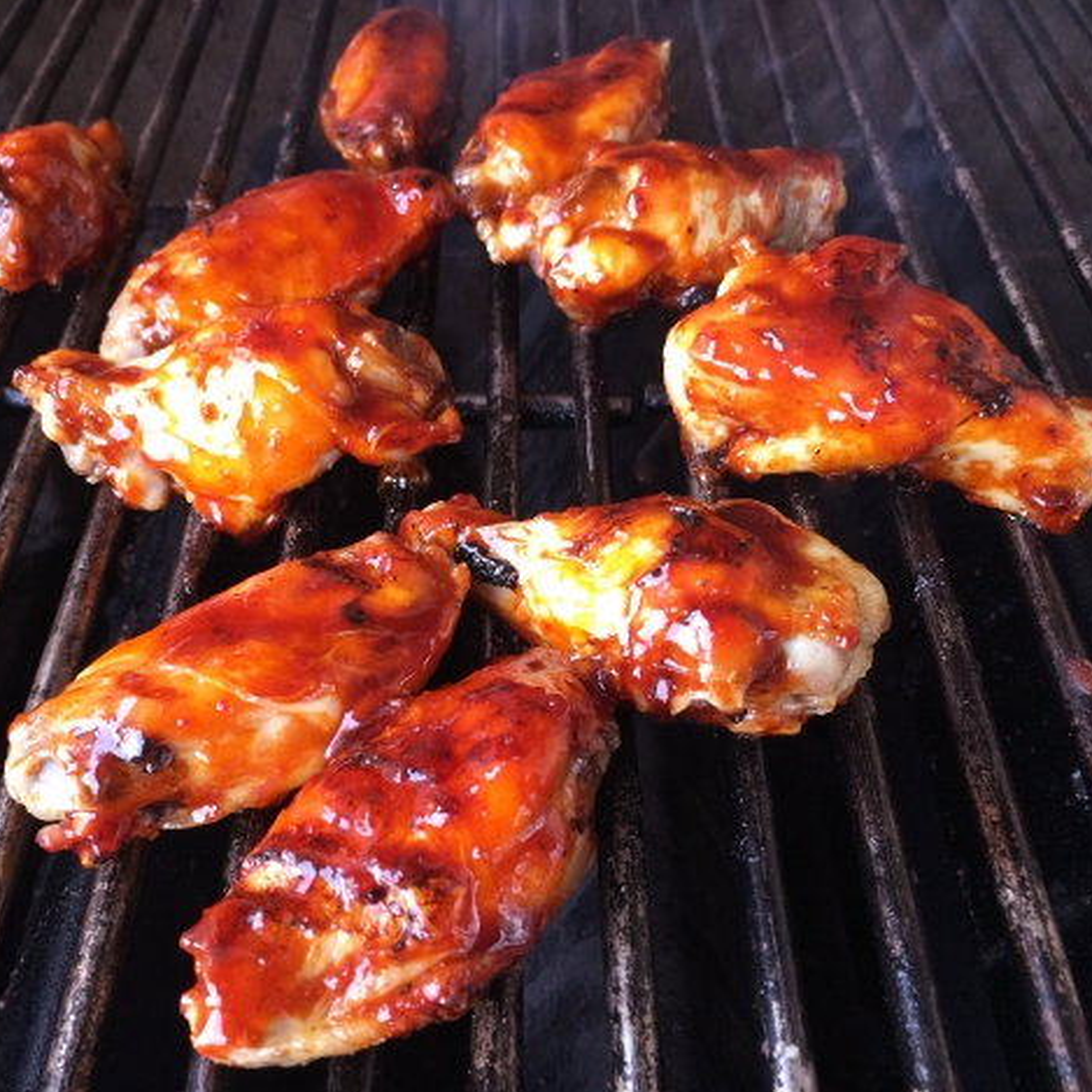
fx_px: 1249
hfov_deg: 46.9
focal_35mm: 35
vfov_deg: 47.2
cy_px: 552
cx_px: 435
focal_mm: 4.15
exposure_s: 1/30
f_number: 2.2
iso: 50
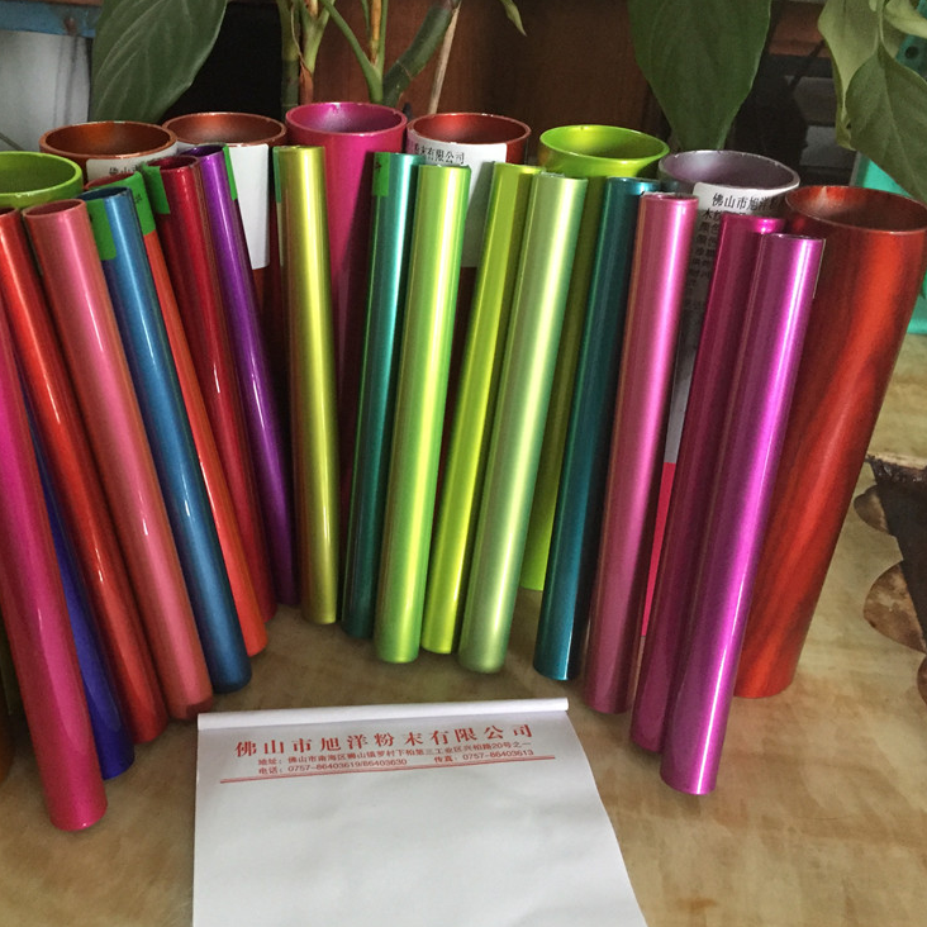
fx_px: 1060
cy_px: 461
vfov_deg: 47.2
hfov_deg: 46.9
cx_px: 357
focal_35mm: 35
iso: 250
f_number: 2.2
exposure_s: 1/17
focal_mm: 4.15
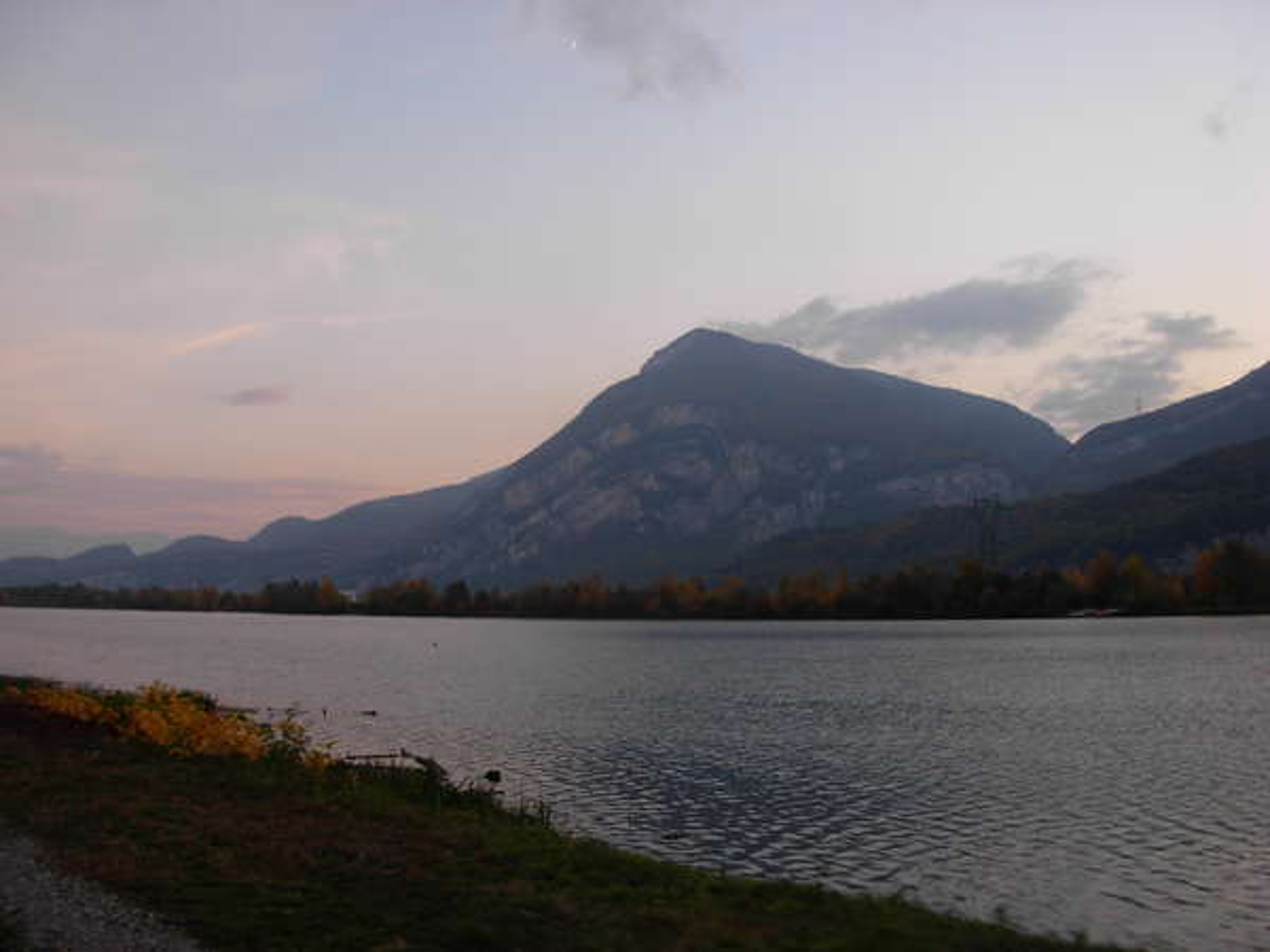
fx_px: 1394
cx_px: 635
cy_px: 476
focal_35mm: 38
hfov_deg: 49.0
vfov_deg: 37.7
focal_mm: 6.3
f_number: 2.9
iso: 79
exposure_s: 1/80.6
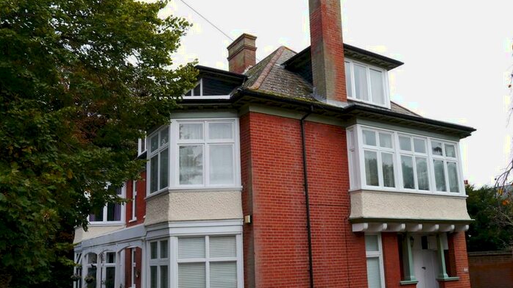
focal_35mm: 35
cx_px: 256
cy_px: 177
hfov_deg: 56.6
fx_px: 476
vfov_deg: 33.6
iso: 160
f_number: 6.3
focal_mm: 16
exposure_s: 1/250
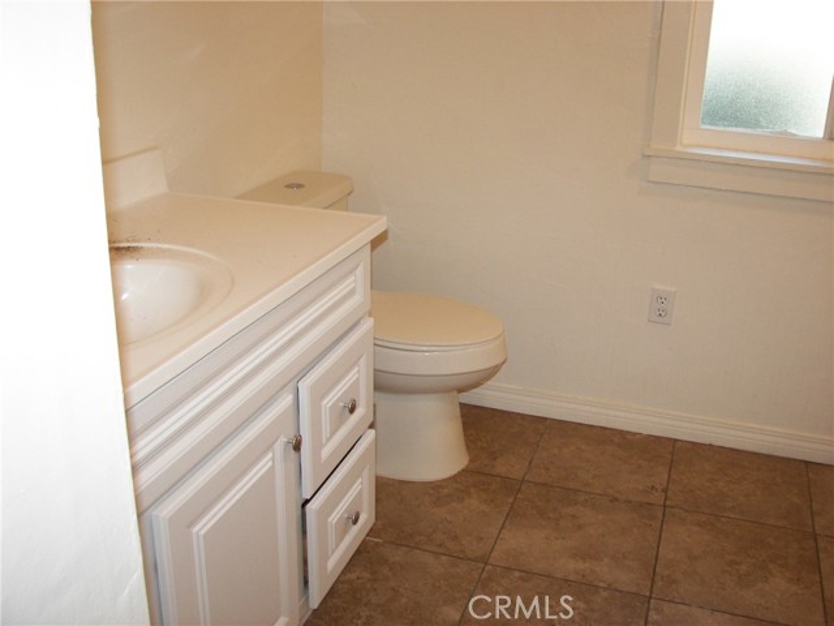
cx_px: 417
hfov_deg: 51.4
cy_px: 313
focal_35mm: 36
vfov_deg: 39.7
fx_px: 867
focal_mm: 6
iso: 100
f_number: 2.8
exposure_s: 1/30
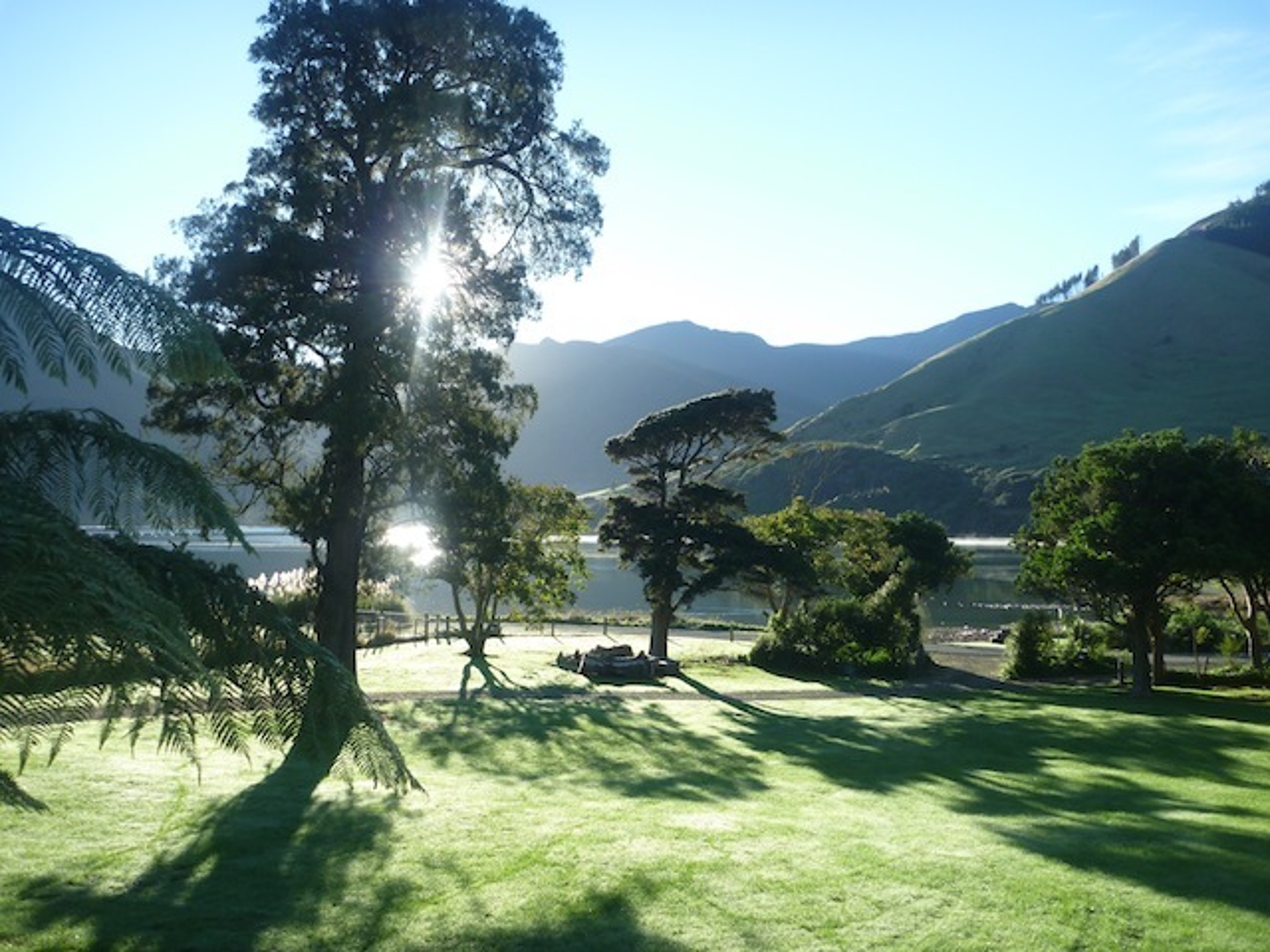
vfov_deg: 49.7
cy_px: 476
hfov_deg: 63.4
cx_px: 635
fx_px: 1027
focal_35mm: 28
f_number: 3.3
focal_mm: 4.9
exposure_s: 1/250
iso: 80
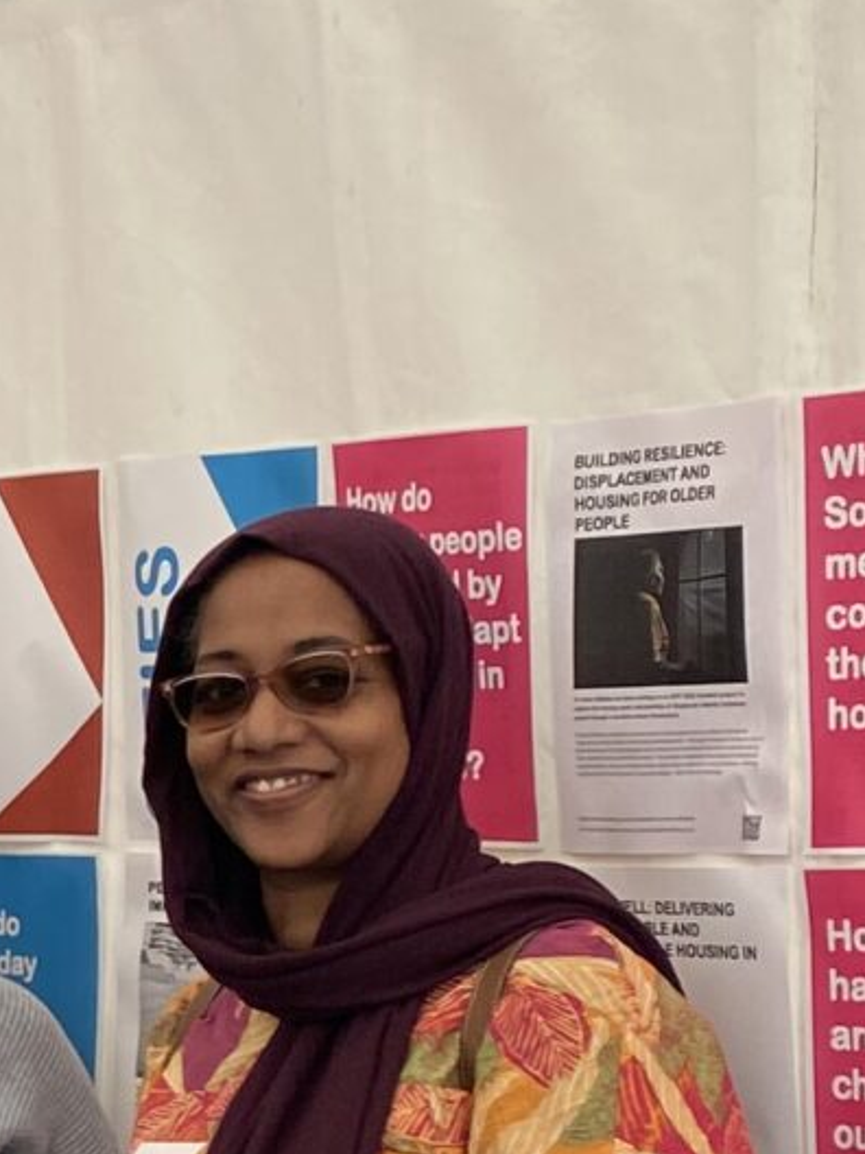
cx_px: -858
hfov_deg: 10.8
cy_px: 1091
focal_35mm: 126
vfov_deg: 15.4
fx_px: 4198
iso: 32
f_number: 1.8
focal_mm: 4.25
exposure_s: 1/733
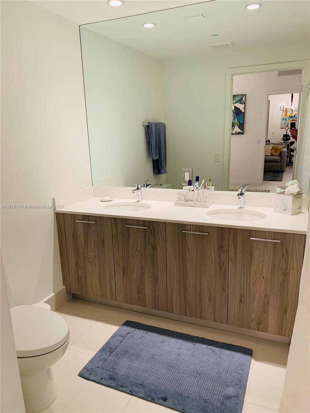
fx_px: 310
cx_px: 155
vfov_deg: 67.3
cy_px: 206
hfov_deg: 53.1
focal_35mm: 26
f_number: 1.8
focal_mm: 4.25
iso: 100
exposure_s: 1/60
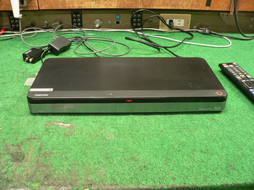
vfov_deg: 39.7
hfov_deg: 51.4
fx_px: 264
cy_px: 95
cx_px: 127
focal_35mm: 36
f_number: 2.8
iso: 200
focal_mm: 6
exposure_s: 1/8
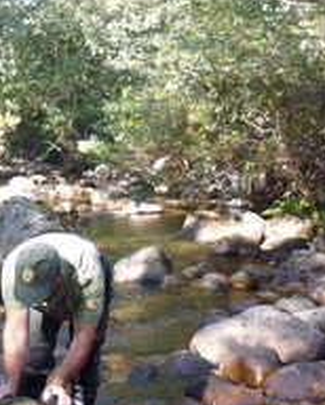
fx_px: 732
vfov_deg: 30.6
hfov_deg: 23.7
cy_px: 286
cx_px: -17
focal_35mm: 61
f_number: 2.8
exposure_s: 1/60
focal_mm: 4.3
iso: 125
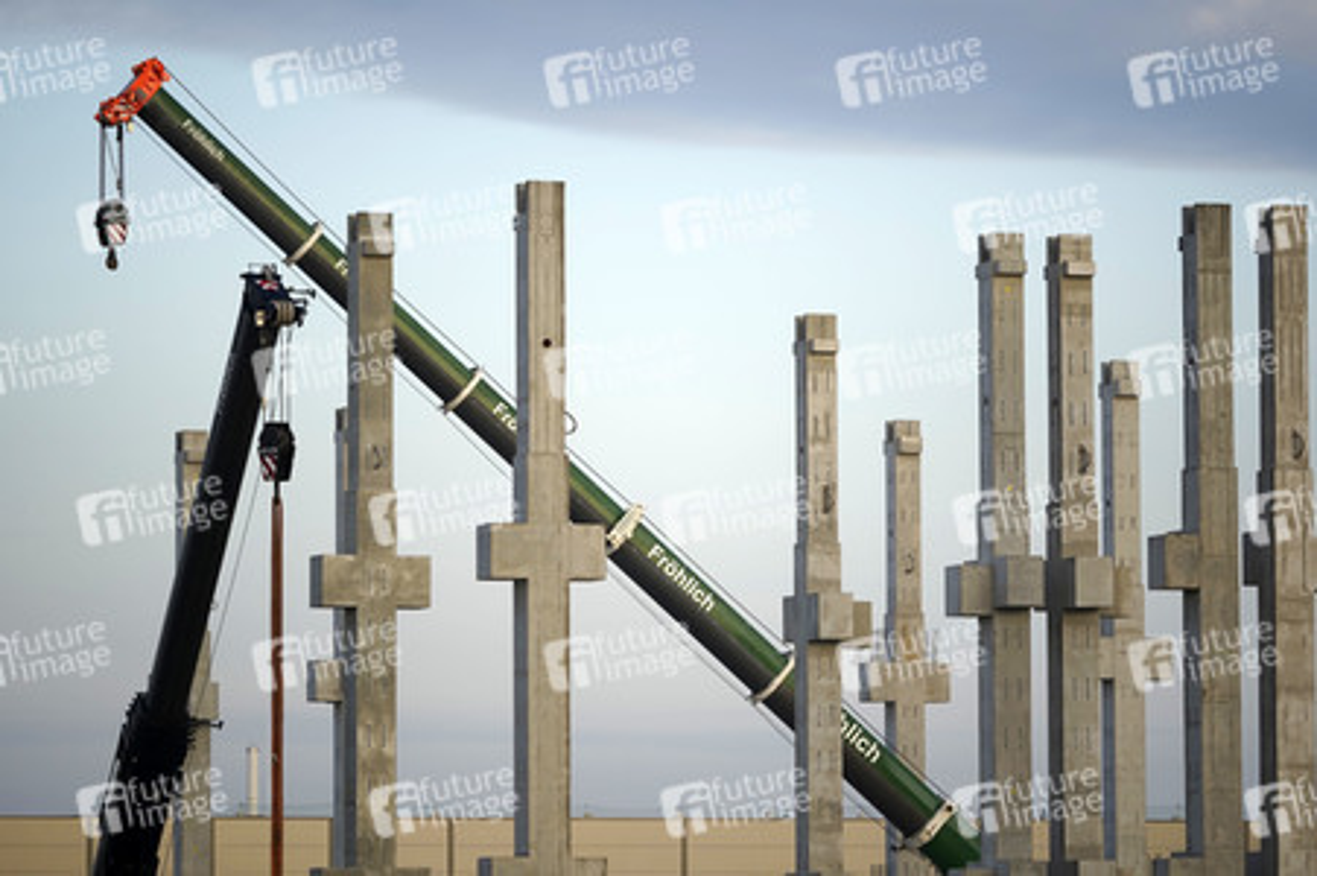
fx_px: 7311
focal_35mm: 200
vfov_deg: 6.9
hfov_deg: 10.3
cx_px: 658
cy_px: 438
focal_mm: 200
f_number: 5.6
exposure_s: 1/400
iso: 250
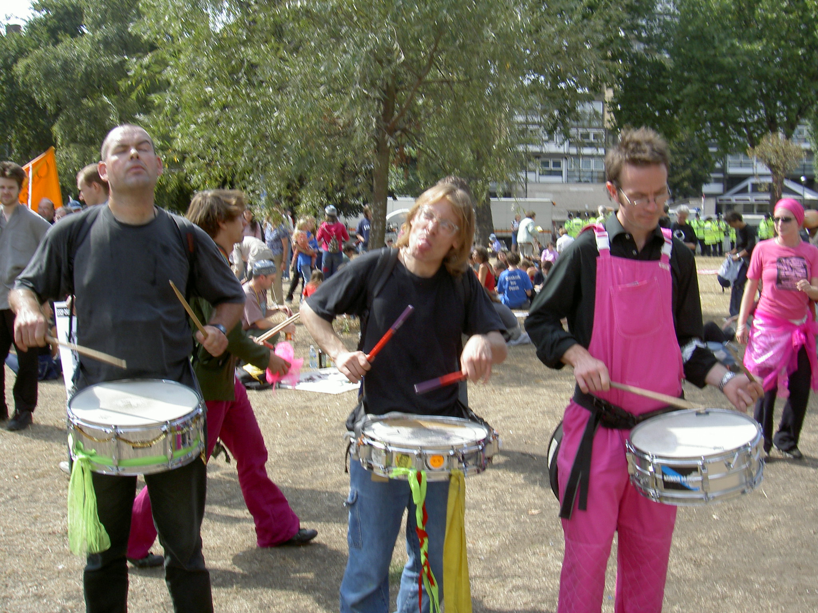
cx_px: 409
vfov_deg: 36.8
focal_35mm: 39
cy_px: 306
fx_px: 922
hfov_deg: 47.9
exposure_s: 1/213
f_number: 4.7
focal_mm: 8
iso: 100
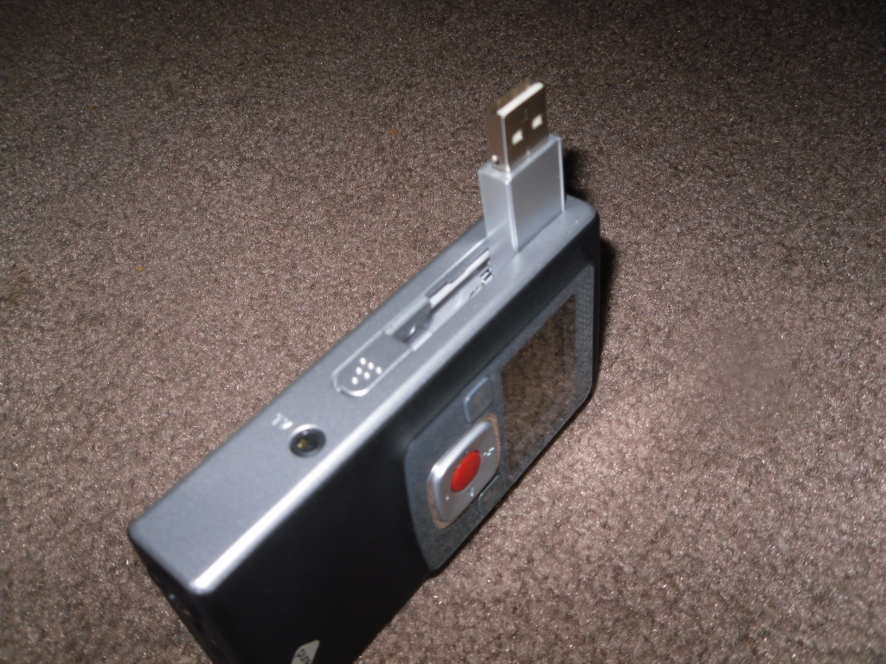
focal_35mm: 35
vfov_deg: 40.7
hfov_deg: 52.6
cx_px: 443
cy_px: 332
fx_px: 896
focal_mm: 6.3
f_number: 8.2
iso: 80
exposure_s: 1/45
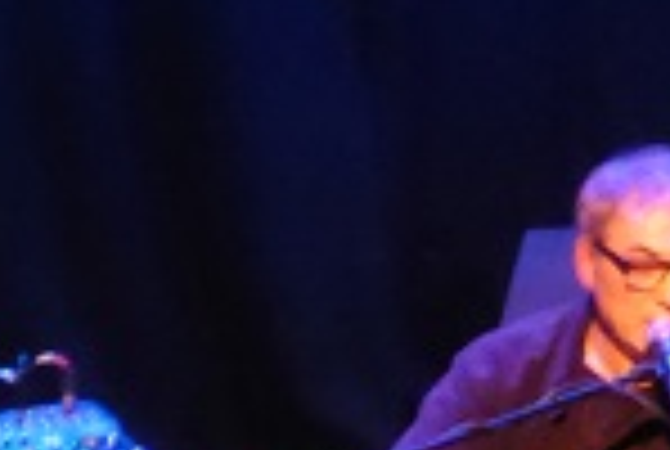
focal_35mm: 423
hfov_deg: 4.9
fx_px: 7888
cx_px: 710
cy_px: 428
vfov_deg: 3.3
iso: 1250
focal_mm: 13.4
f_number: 5.5
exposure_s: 1/4
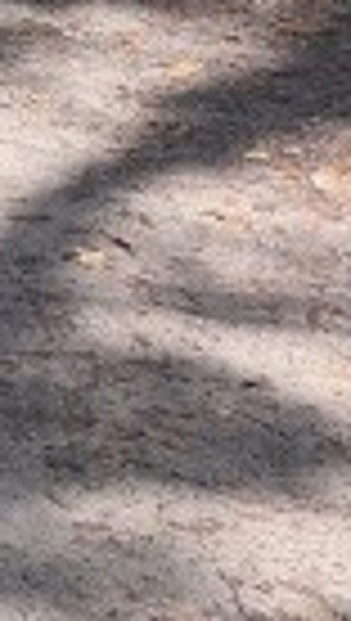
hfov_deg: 4.9
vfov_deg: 9.7
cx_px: -1584
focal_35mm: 186
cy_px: -1062
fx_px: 3066
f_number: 1.8
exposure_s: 1/574
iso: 25
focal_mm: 5.54
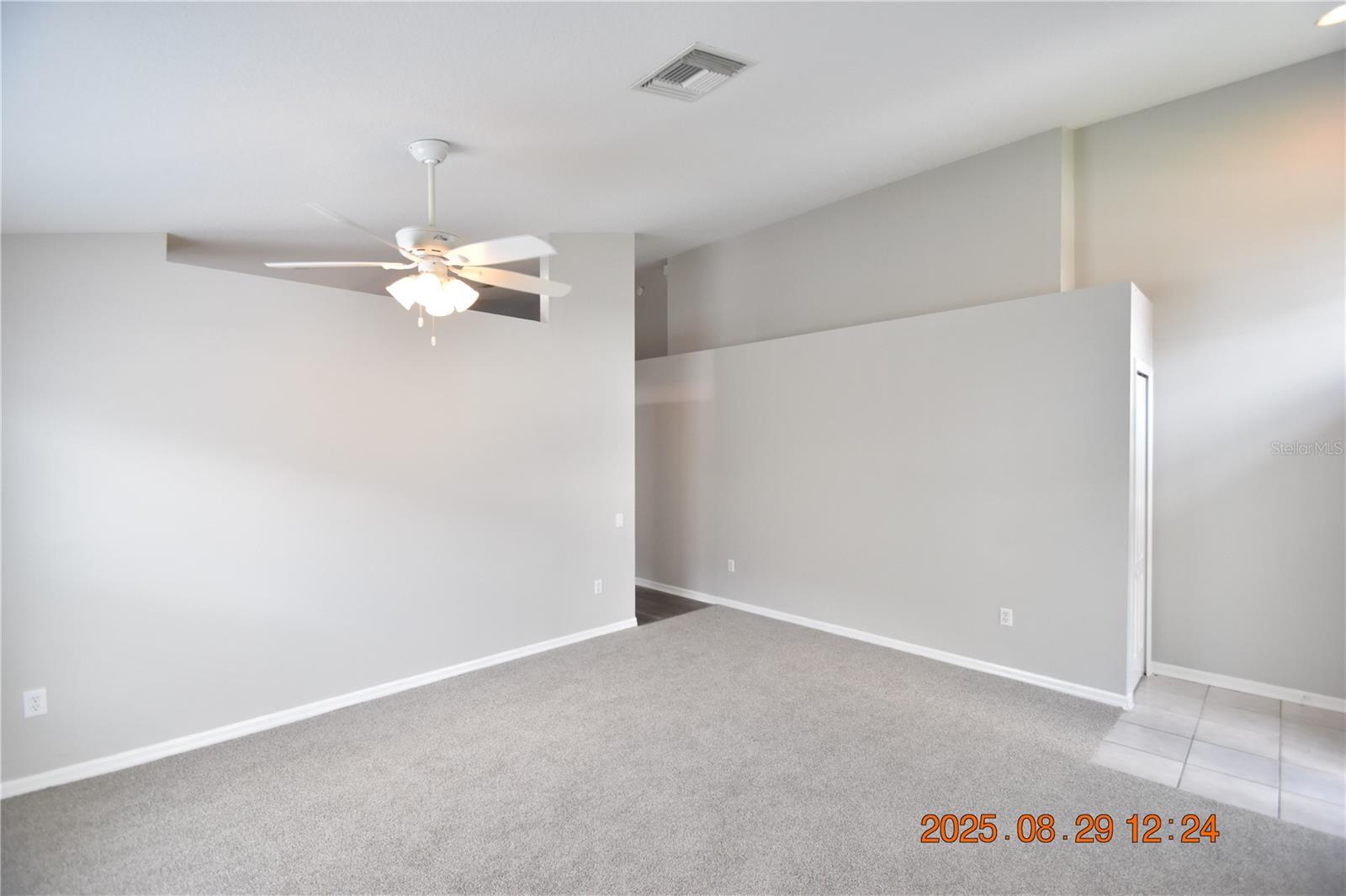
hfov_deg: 100.4
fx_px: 561
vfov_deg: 77.3
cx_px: 673
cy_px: 448
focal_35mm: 15
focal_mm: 10
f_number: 3.5
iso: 800
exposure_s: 1/125
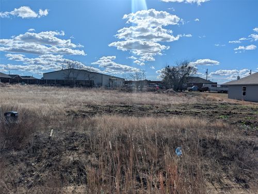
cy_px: 97
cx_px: 129
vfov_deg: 56.9
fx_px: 179
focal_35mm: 24
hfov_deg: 71.5
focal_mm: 6.9
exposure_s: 1/3289
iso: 20
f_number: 1.68
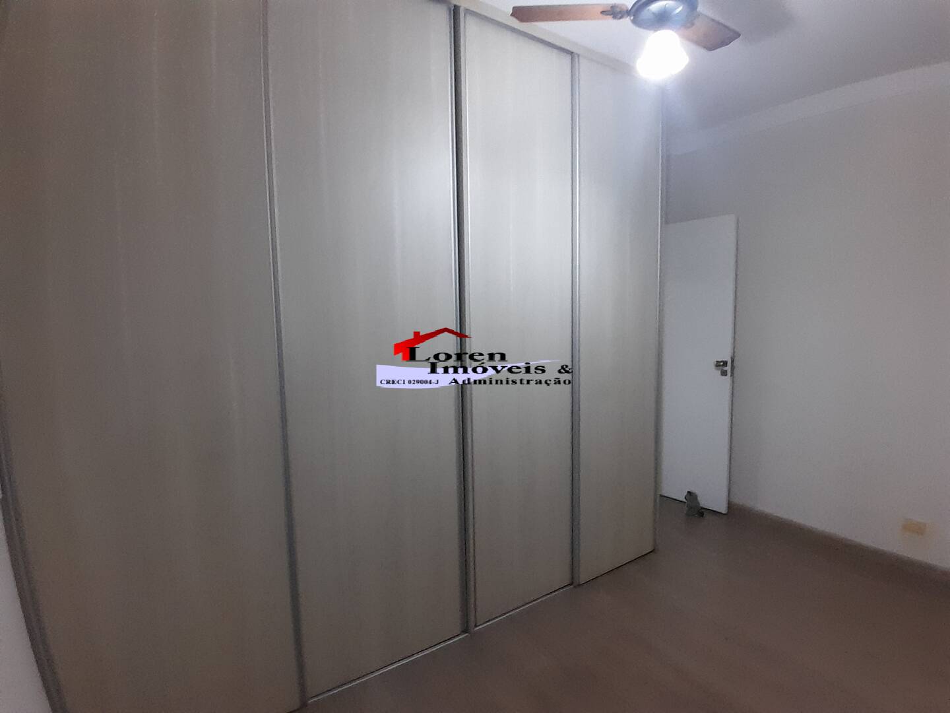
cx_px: 475
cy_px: 356
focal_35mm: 17
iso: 250
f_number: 2.2
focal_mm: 1.46
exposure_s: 1/24
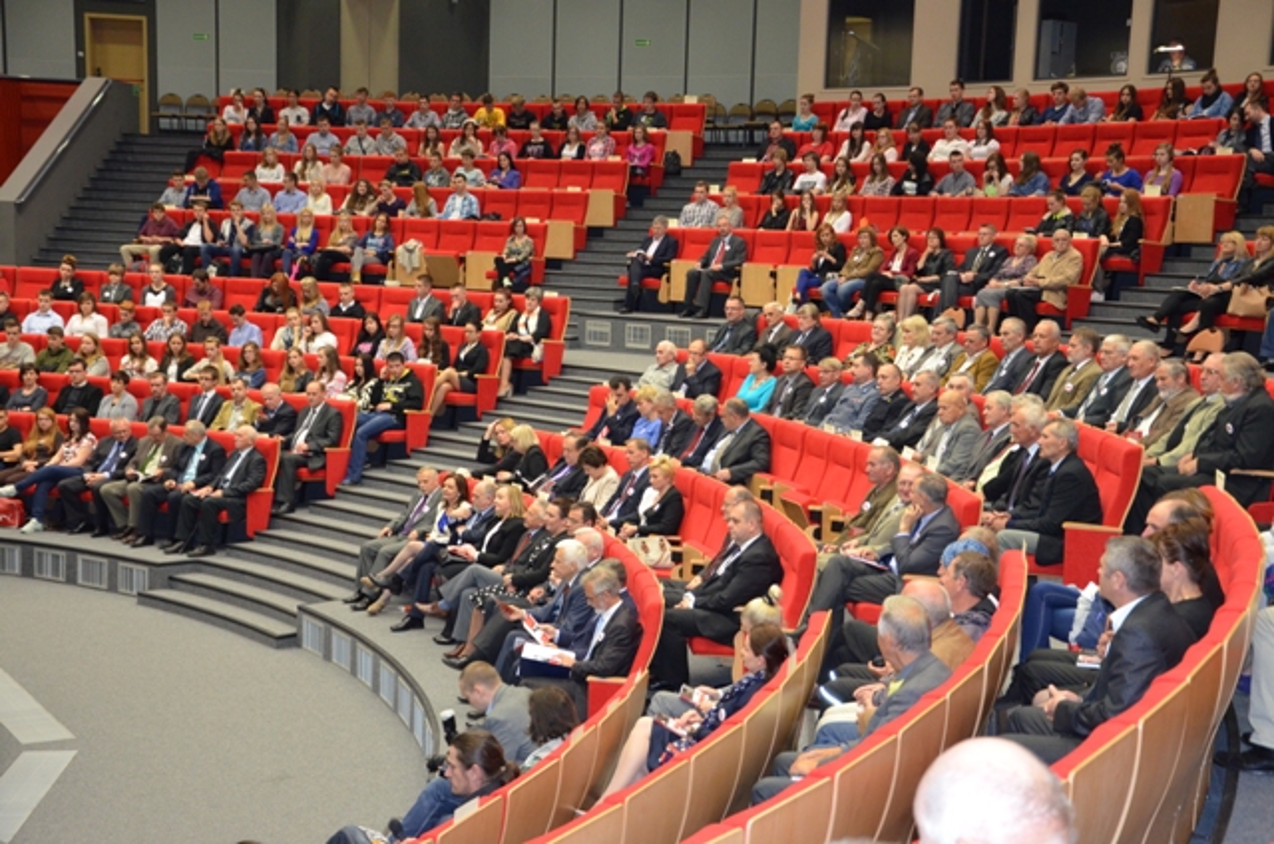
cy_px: 422
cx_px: 637
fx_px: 2013
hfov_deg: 35.1
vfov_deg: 23.7
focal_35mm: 57
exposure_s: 1/60
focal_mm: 38
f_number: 4.5
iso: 2000
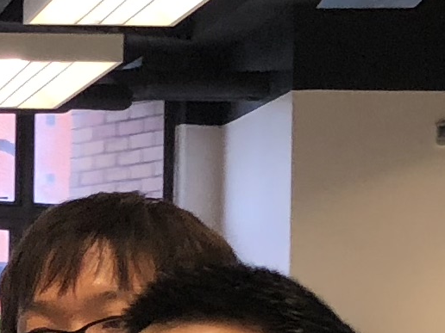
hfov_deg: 8.8
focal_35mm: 219
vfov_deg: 6.7
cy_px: 459
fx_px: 2815
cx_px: -266
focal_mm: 4
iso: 25
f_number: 1.8
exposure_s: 1/33
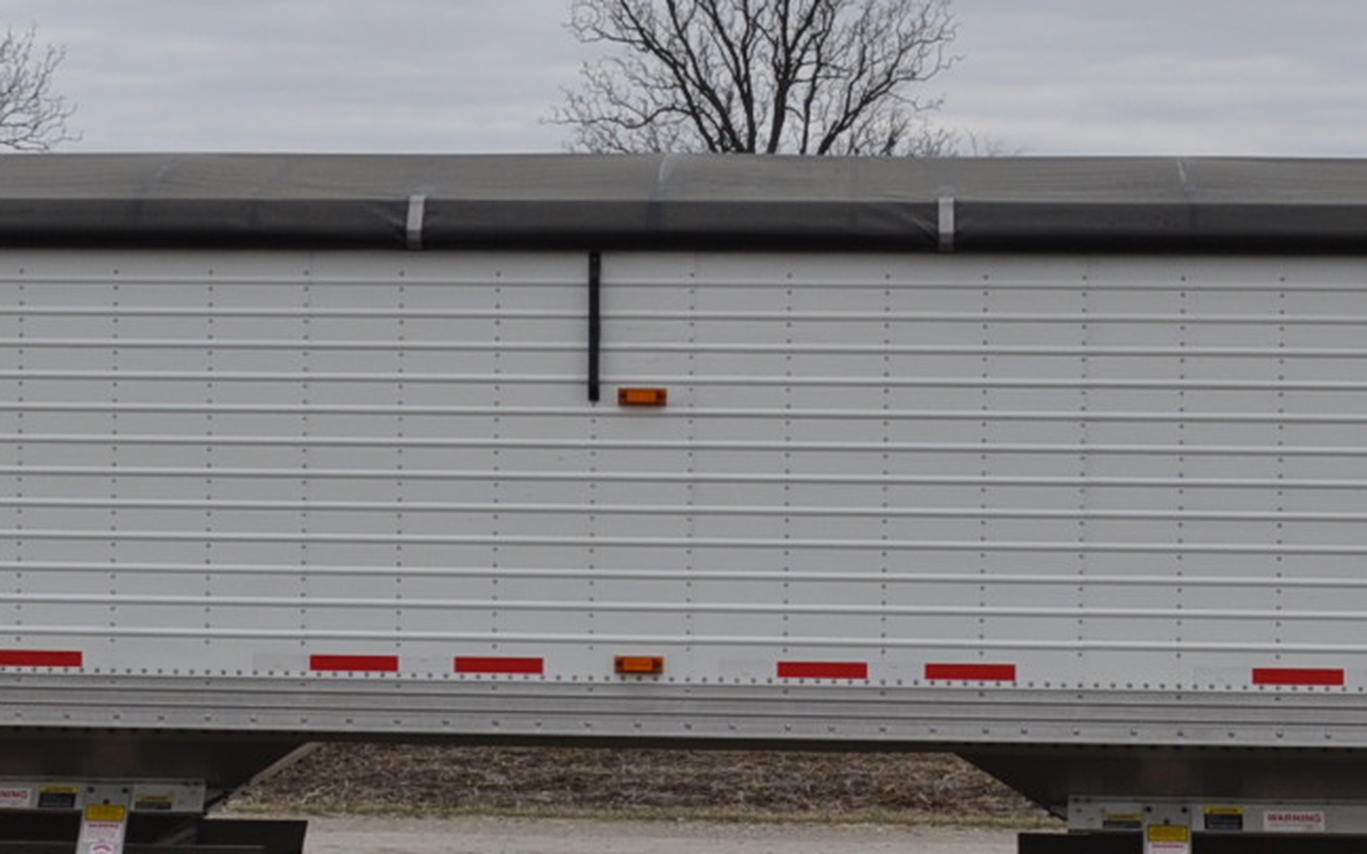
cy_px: 483
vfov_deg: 13.0
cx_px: 643
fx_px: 3763
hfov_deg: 20.6
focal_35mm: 101
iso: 200
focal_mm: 20
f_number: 5.6
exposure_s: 1/125
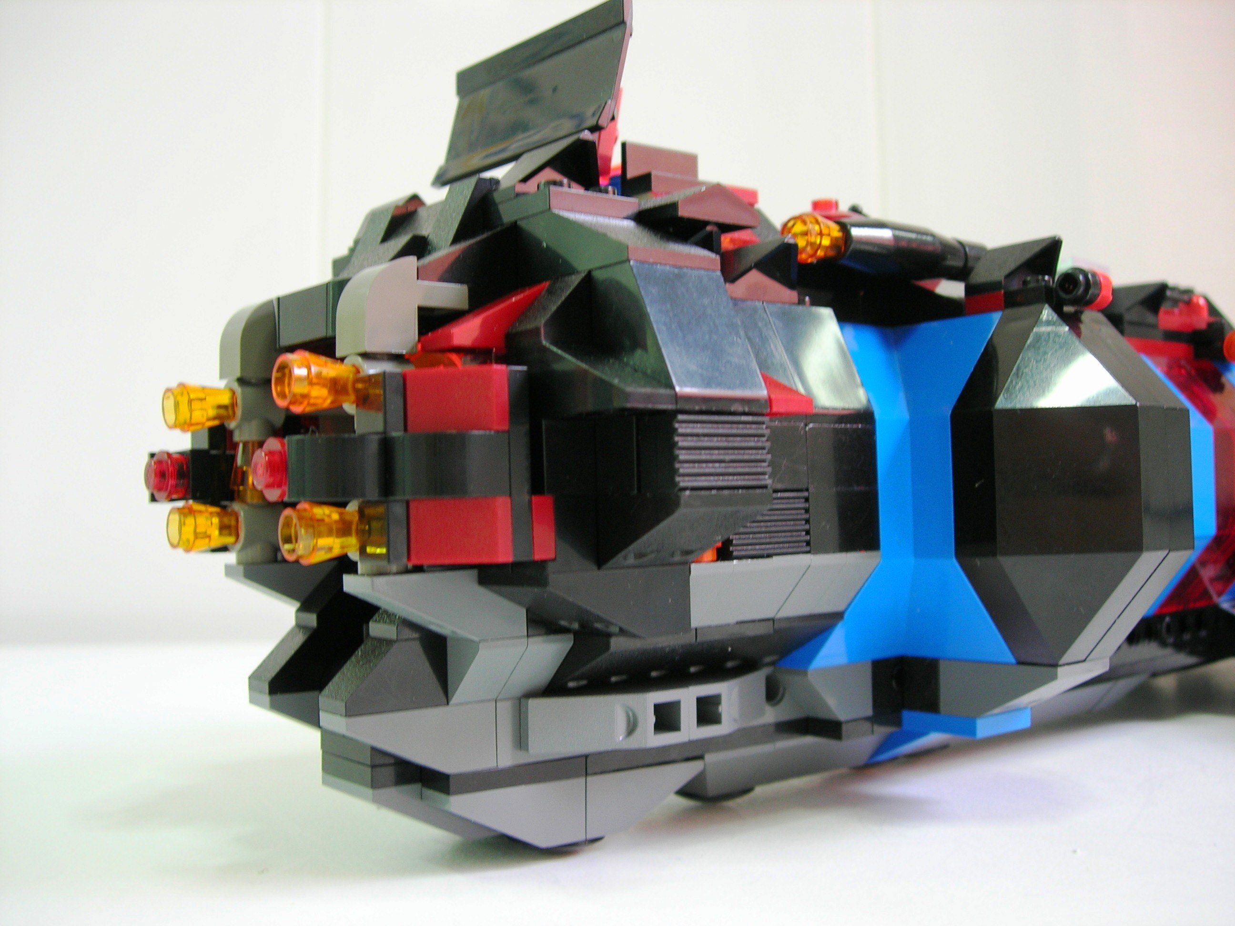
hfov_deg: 49.0
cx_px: 618
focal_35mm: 38
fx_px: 1356
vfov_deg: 37.7
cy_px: 463
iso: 64
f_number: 2.8
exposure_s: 1/5.3
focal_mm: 7.8
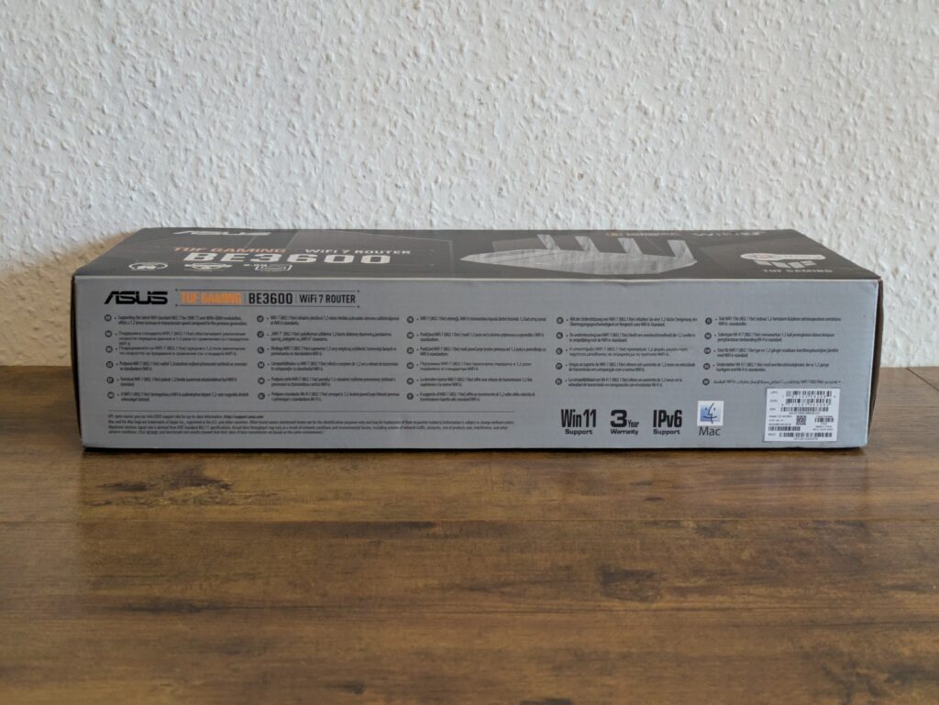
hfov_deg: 37.5
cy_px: 352
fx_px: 1384
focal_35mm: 51
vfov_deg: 28.6
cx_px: 470
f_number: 1.89
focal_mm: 5.43
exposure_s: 1/25
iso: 522
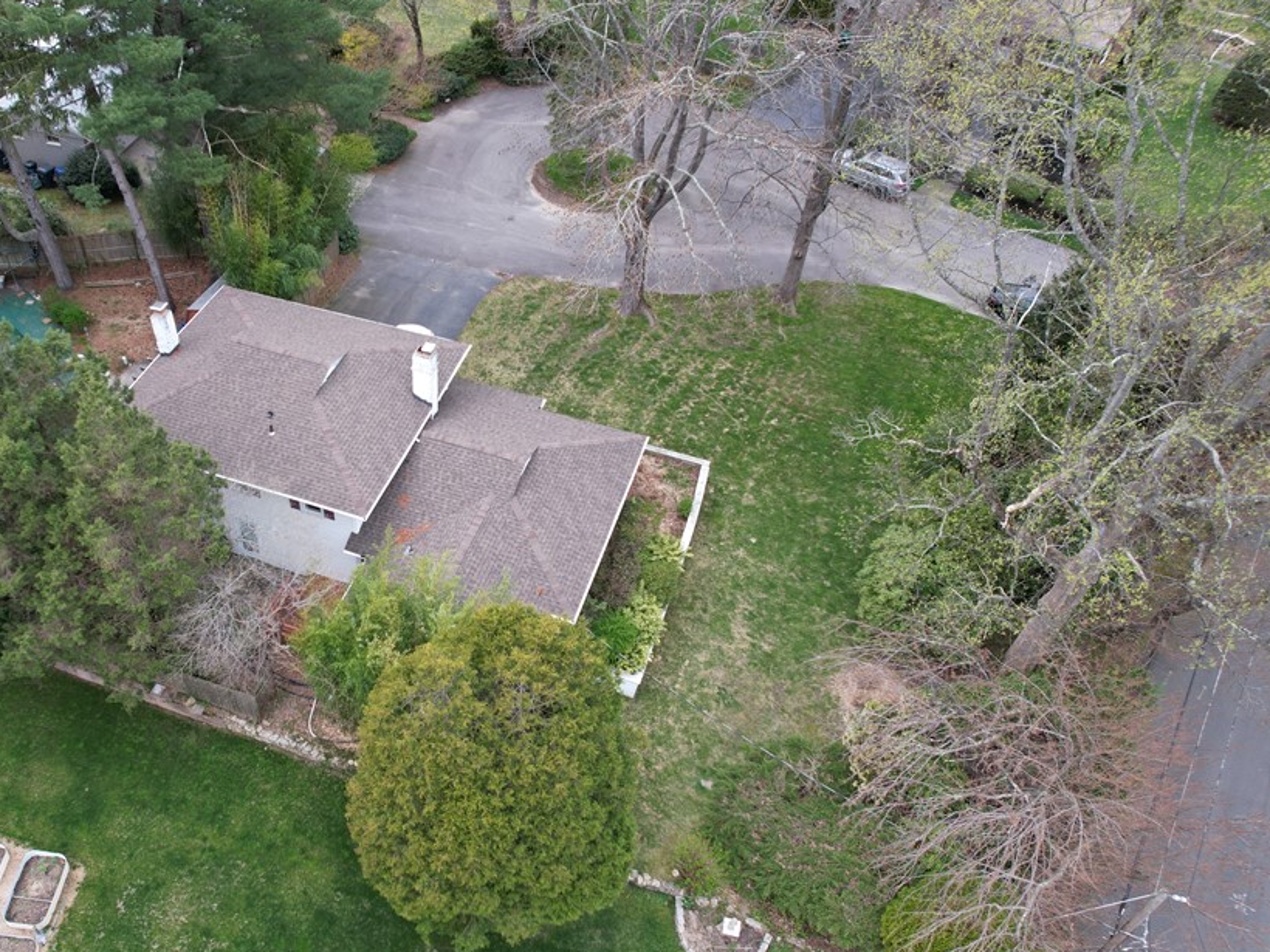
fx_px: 1027
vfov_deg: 49.7
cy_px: 492
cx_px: 437
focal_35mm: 28
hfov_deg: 62.1
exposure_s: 1/100
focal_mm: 8.38
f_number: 2.8
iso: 100
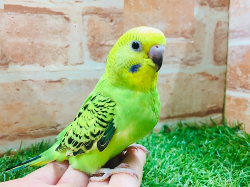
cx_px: 125
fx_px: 209
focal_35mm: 29
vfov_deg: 48.2
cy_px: 94
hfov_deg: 61.7
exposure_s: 1/30
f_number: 2.2
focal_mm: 4.15
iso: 80
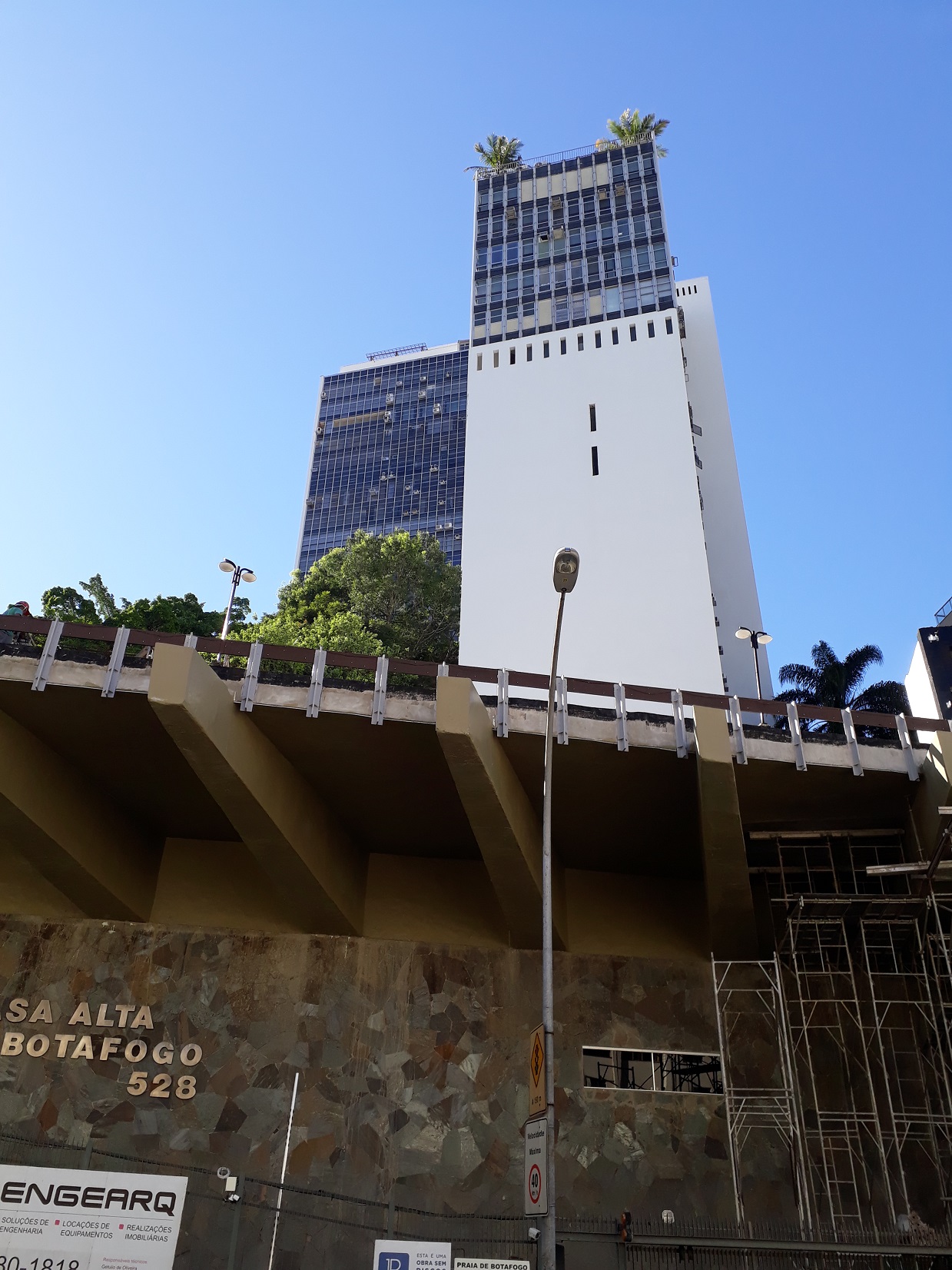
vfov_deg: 65.3
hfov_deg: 51.4
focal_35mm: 27
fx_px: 990
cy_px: 635
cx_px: 476
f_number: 1.9
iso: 40
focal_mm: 3.6
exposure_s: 1/529
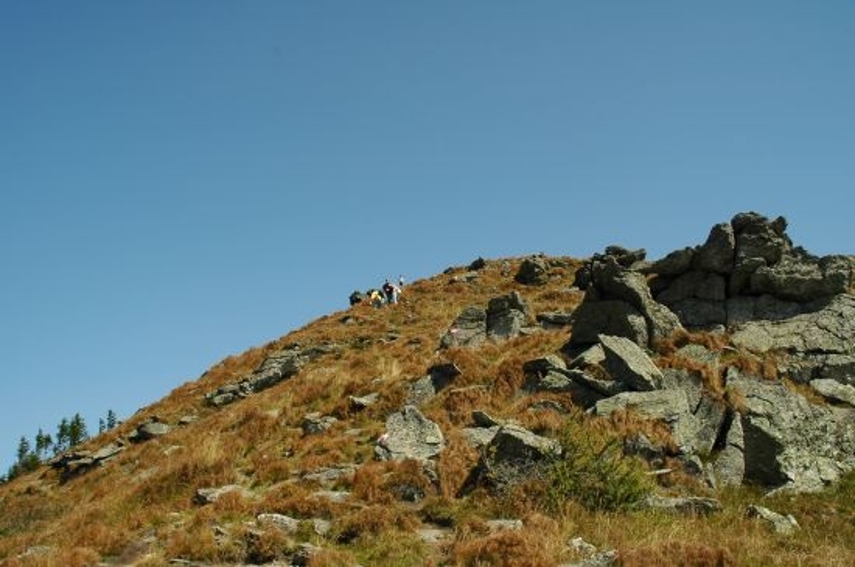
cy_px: 284
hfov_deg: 53.2
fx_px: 854
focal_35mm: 36
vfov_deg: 36.8
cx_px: 428
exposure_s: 1/250
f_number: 10
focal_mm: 24
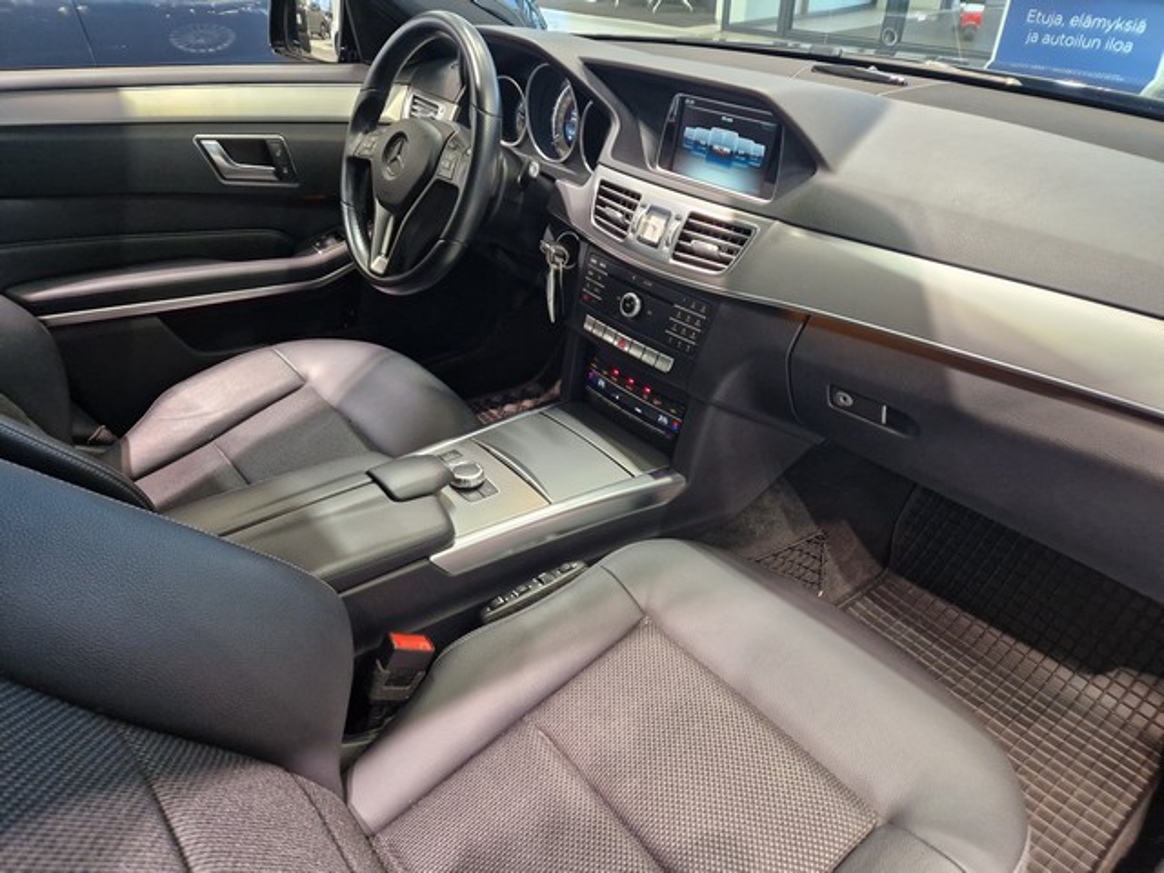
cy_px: 436
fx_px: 773
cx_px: 582
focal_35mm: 23
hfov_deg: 73.9
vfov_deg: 58.9
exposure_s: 1/100
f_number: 1.8
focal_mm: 5.4
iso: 400
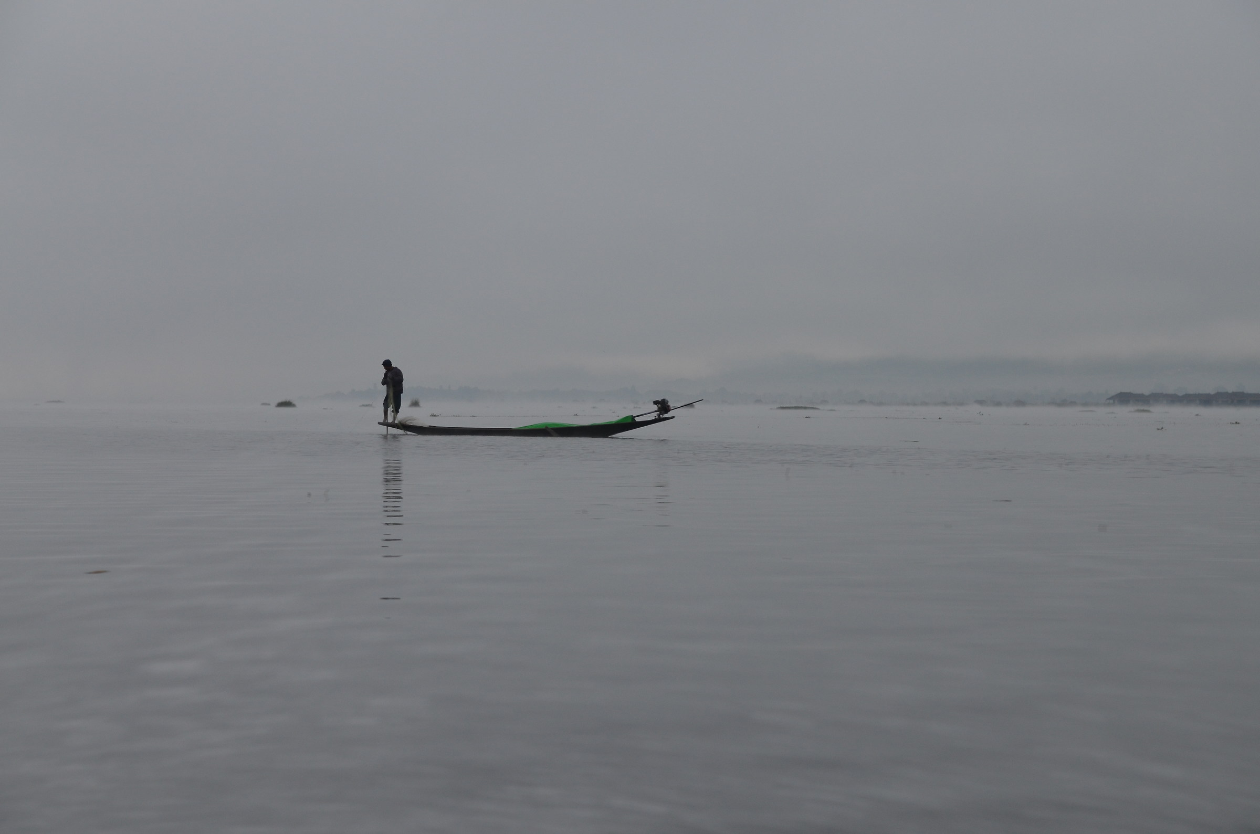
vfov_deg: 27.9
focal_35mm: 48
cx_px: 630
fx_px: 1676
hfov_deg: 41.2
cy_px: 417
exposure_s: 1/100
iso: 400
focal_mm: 32
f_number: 5
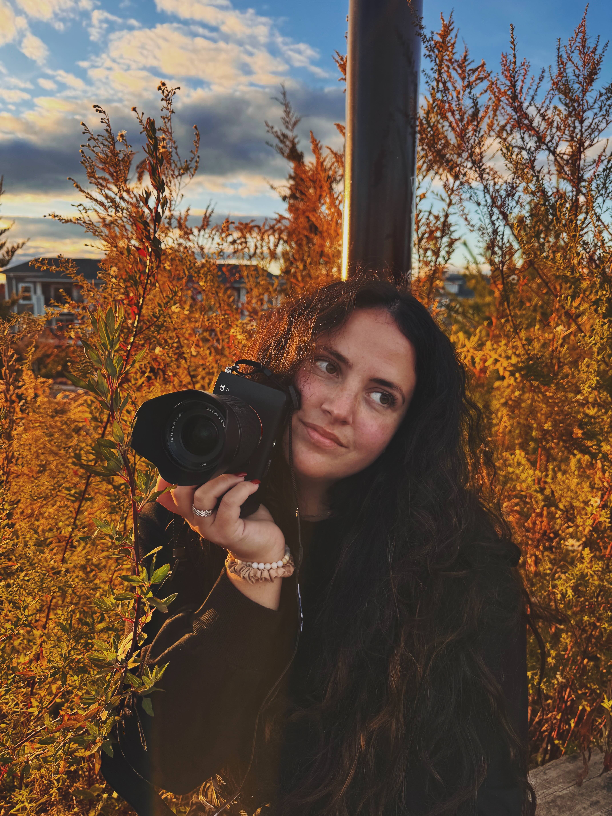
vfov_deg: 71.6
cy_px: 408
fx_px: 566
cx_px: 306
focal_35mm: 24
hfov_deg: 56.8
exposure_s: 1/372
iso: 80
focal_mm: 6.76
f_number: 1.78
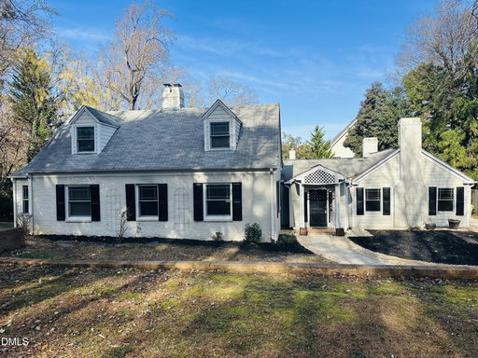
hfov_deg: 71.6
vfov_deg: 56.8
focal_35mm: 24
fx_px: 331
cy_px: 179
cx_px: 239
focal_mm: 6.86
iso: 80
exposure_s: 1/2353
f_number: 1.78
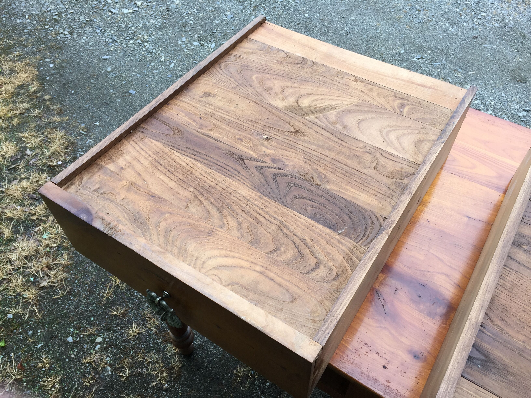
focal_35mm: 29
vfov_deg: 48.2
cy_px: 199
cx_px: 266
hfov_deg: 61.7
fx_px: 445
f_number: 2.2
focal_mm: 4.15
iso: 32
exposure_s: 1/108
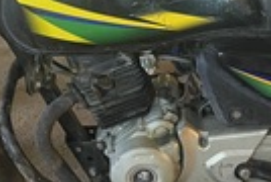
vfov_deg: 14.9
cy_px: 80
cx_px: 215
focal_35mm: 92
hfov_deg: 21.8
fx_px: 694
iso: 800
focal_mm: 4.2
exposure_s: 1/30
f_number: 1.6
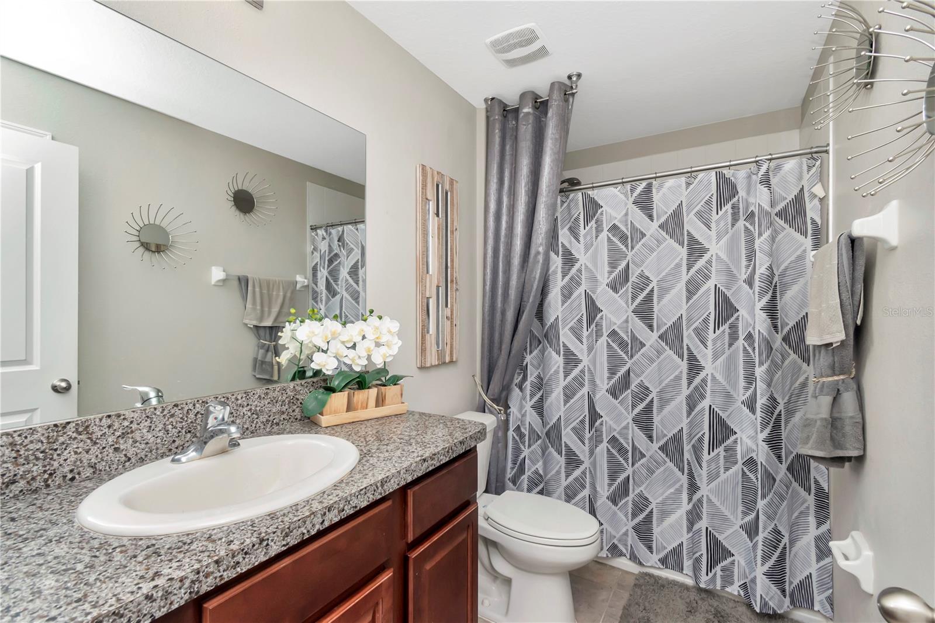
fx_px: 389
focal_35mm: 15
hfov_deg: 100.4
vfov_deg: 77.3
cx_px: 468
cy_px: 312
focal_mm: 10
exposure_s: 1/250
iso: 500
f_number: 10
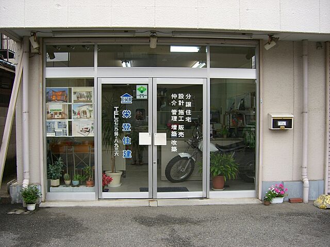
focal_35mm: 38
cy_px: 124
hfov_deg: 49.0
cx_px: 165
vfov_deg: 37.7
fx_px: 362
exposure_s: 1/160
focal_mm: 6.2
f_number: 2.7
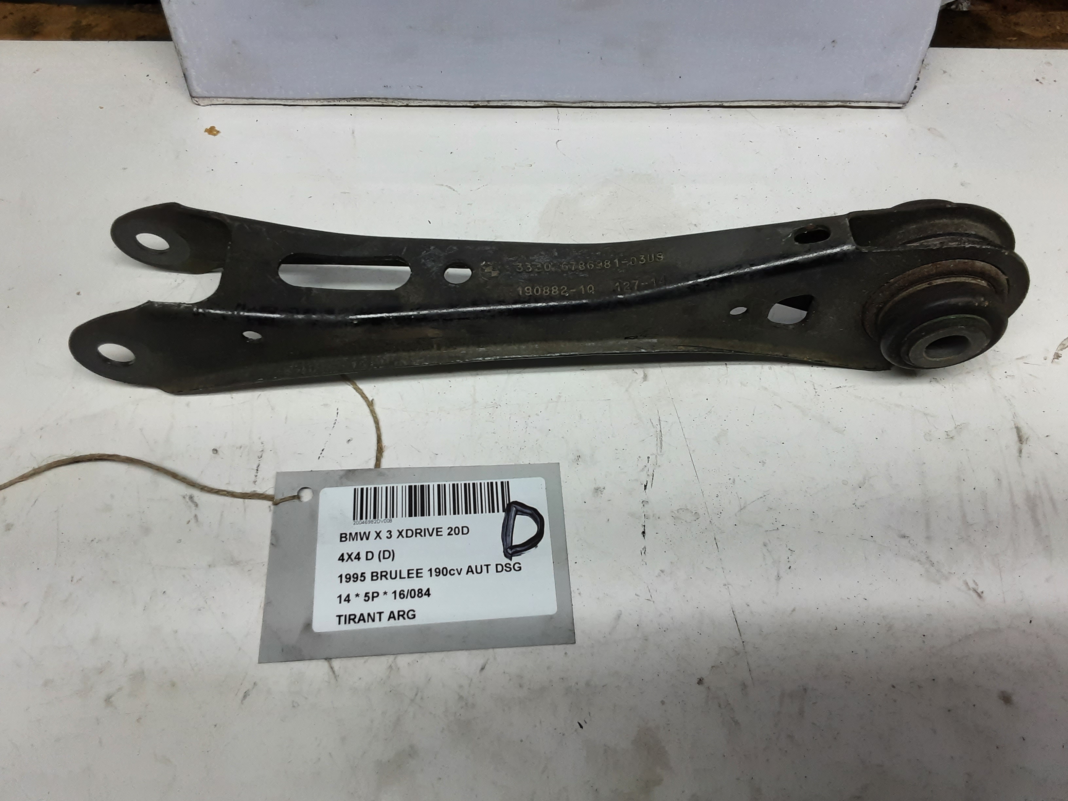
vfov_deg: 51.4
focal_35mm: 27
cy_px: 400
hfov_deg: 65.3
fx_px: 833
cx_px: 534
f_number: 1.9
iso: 80
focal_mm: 2.91
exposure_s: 1/120
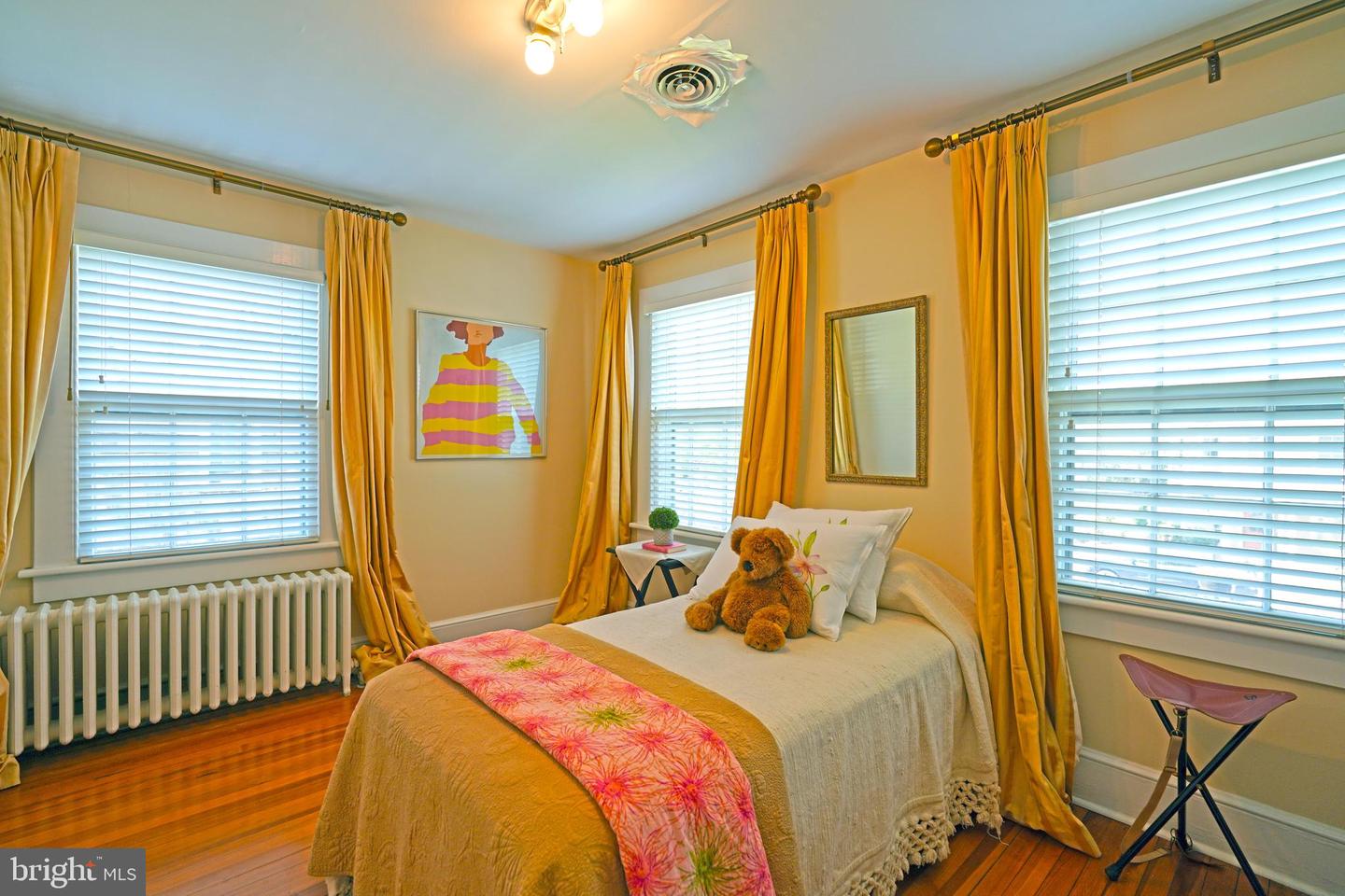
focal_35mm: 16
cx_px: 672
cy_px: 448
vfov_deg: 73.7
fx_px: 598
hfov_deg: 96.7
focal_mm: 16
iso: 320
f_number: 4
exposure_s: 1/60
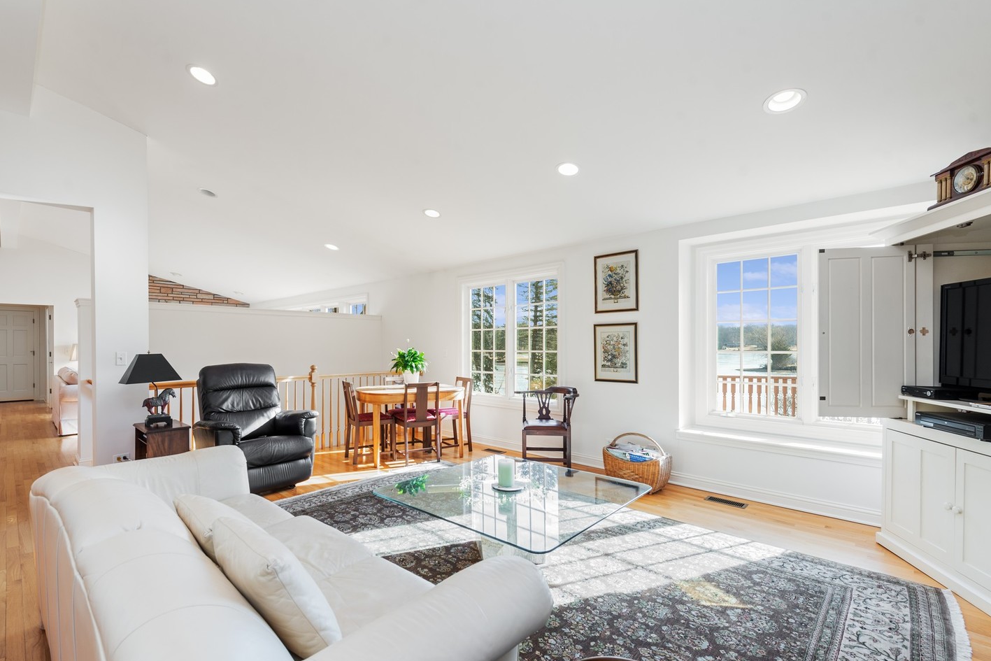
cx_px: 465
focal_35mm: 16
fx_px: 440
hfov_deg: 96.6
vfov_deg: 73.6
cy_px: 360
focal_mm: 14
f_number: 8
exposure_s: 1/13
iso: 200
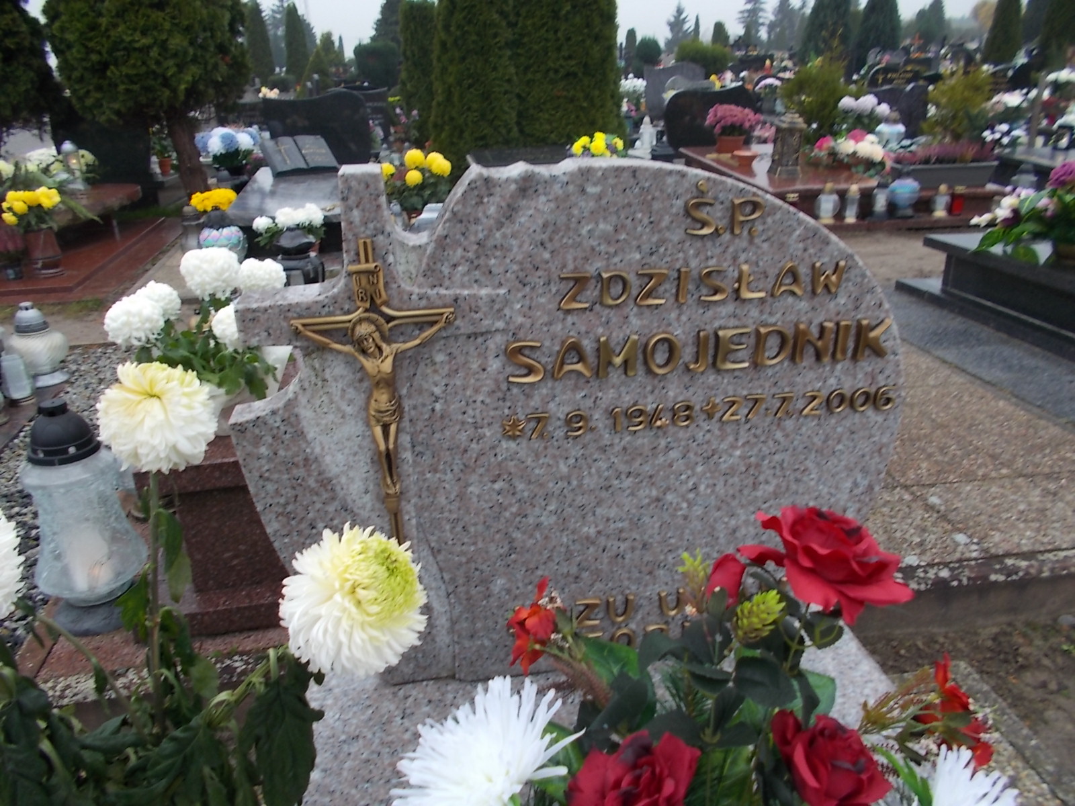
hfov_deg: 67.3
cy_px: 403
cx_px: 538
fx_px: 807
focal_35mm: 26
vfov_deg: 53.1
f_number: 3.2
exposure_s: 1/60
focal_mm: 4.6
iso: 80
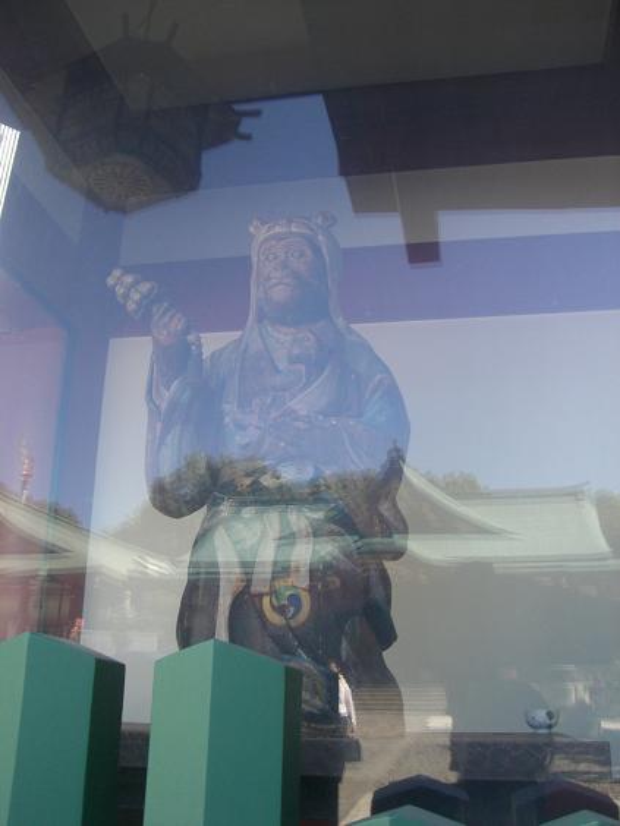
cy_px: 413
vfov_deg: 49.0
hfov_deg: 37.7
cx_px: 310
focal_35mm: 38
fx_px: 907
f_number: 2.7
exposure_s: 1/100
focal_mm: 6.2
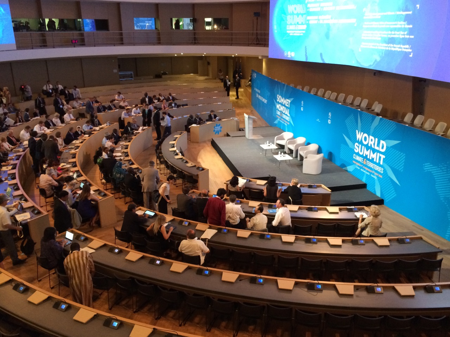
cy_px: 168
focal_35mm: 29
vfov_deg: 48.2
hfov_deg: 61.7
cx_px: 225
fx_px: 377
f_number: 2.2
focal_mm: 4.15
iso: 320
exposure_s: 1/24
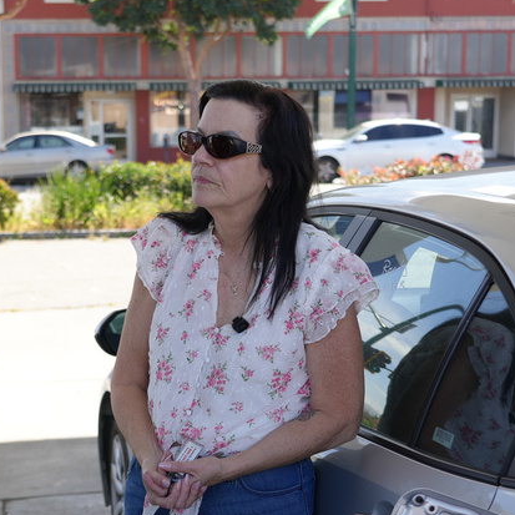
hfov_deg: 22.1
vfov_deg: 22.0
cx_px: 163
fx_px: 1313
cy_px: 397
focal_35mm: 78
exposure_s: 1/250
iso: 100
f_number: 4
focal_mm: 37
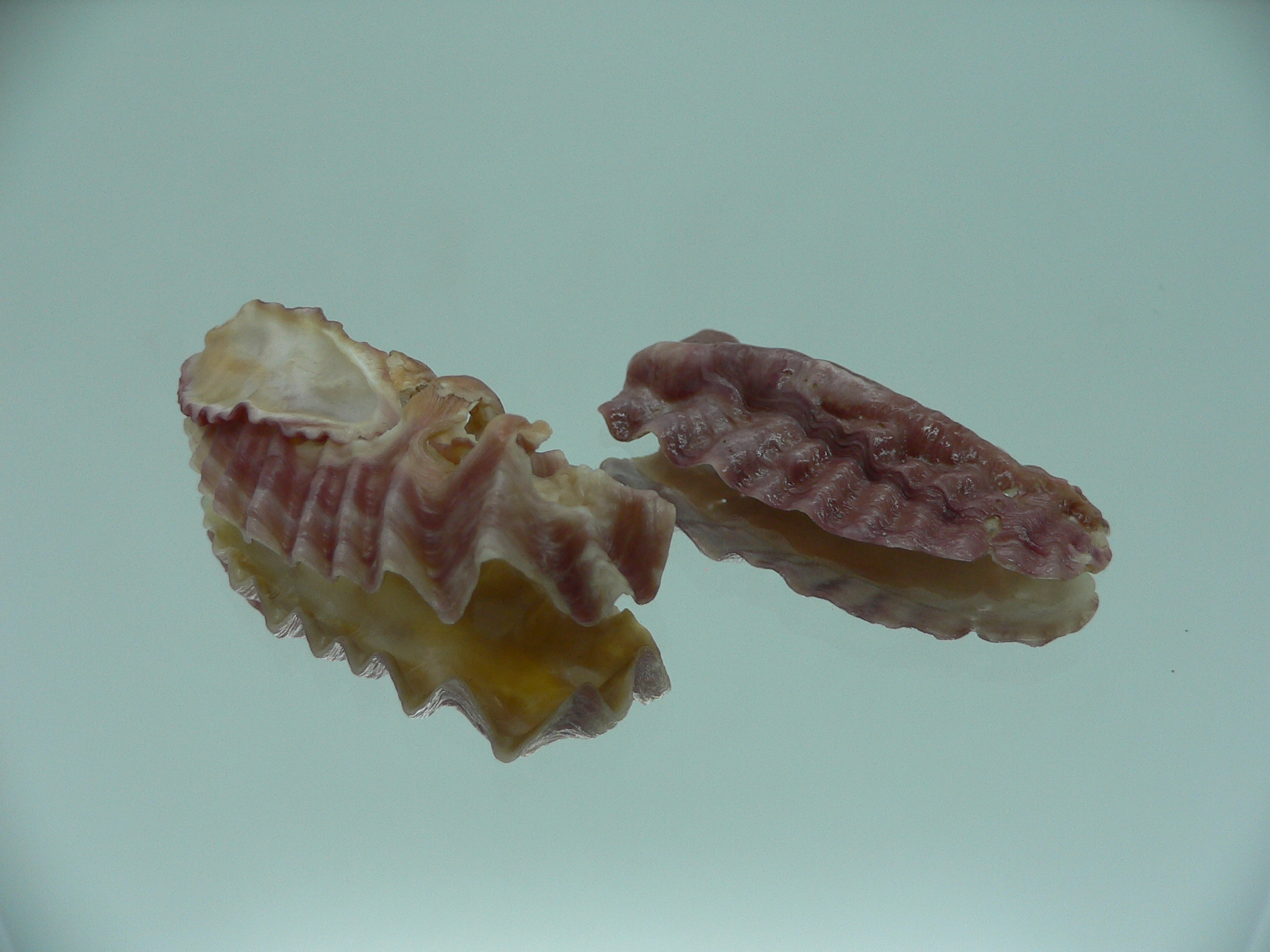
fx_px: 1284
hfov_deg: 52.6
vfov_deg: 40.7
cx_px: 635
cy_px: 476
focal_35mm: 35
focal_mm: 4.6
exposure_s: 1/60
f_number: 2.8
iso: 80
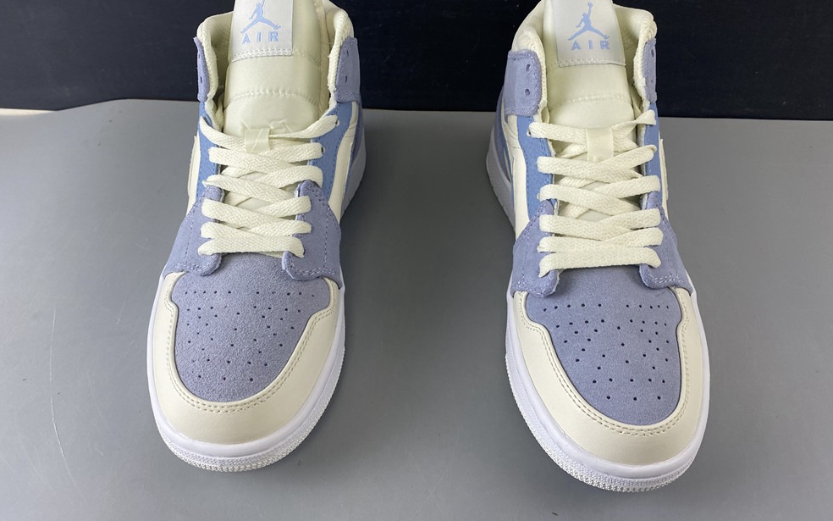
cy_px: 246
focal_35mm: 28
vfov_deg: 44.5
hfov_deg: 66.5
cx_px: 411
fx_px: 636
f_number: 1.8
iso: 80
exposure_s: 1/100
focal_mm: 4.25
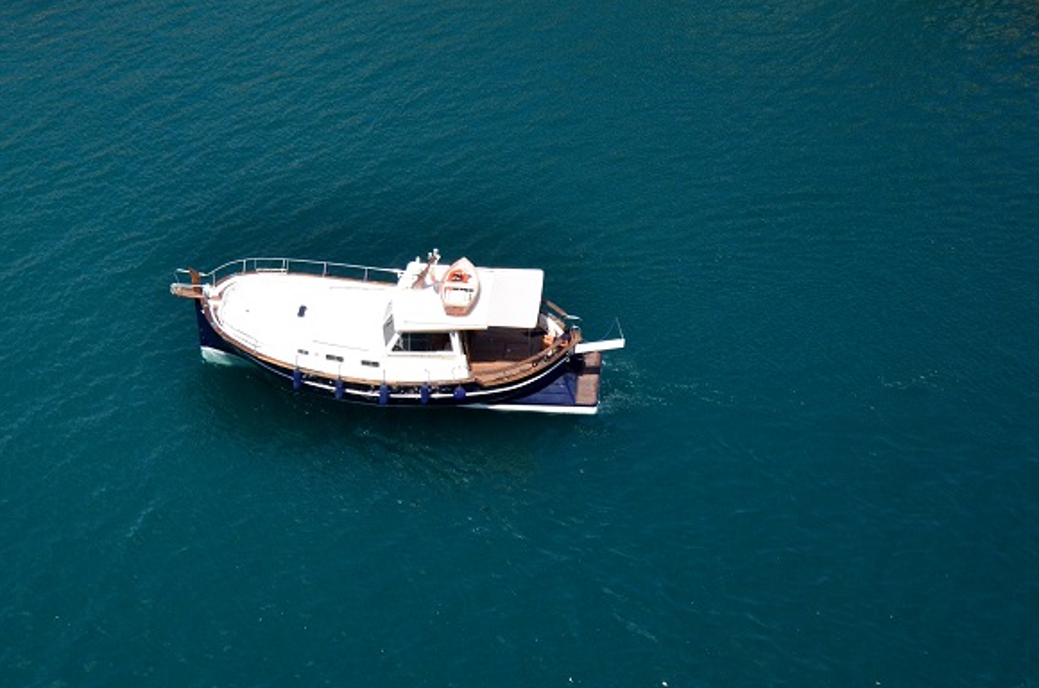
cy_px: 304
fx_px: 1785
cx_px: 266
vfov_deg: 21.8
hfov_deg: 31.9
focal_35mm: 62
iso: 900
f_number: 4.5
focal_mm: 24
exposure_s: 1/8000
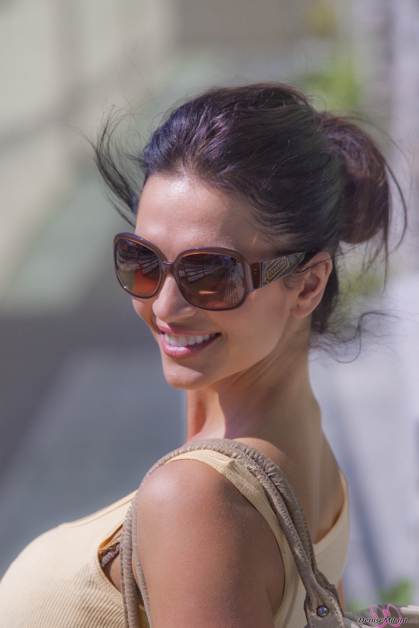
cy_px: 314
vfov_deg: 15.2
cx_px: 210
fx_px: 2357
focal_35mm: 135
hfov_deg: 10.2
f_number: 4
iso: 640
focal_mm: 135
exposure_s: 1/8000
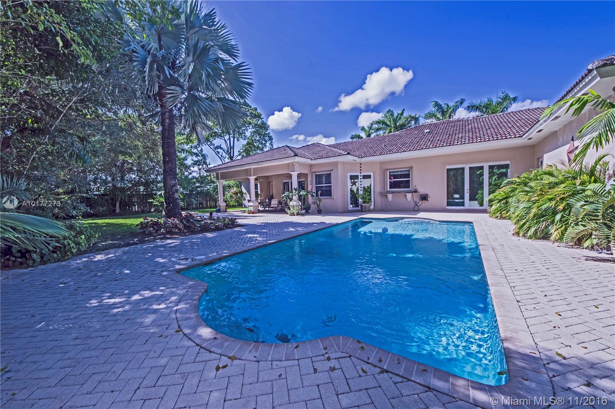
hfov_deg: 112.7
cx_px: 308
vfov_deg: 89.9
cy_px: 204
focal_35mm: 12
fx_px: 205
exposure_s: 1/125
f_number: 13
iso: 200
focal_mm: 8
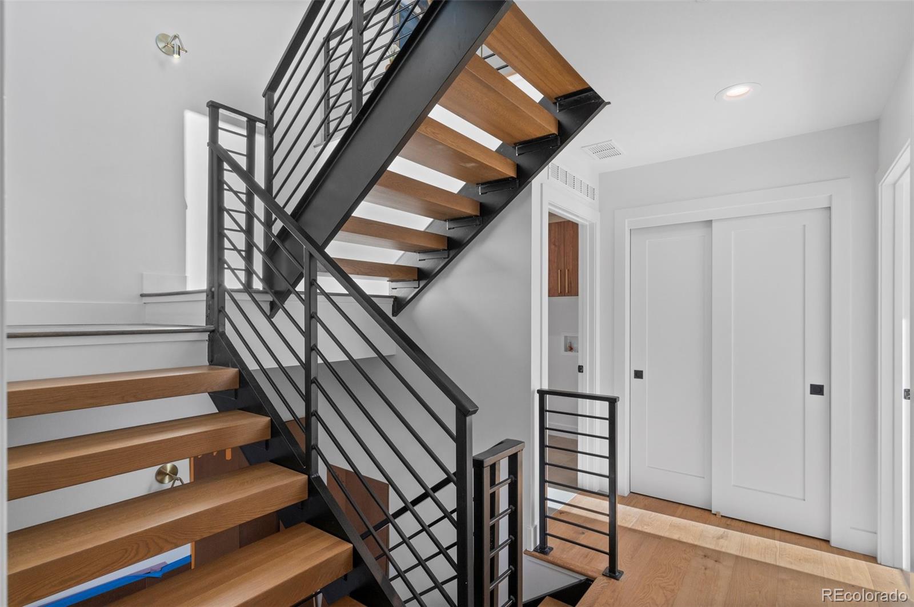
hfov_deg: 93.3
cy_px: 304
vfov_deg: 70.3
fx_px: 431
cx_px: 457
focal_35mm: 17
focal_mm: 17
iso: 400
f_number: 8
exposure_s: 1/50
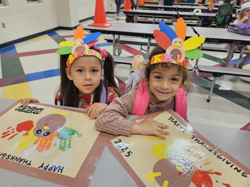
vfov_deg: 58.9
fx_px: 166
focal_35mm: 23
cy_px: 94
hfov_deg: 73.9
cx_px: 125
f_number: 1.8
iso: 320
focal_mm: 5.4
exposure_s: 1/120
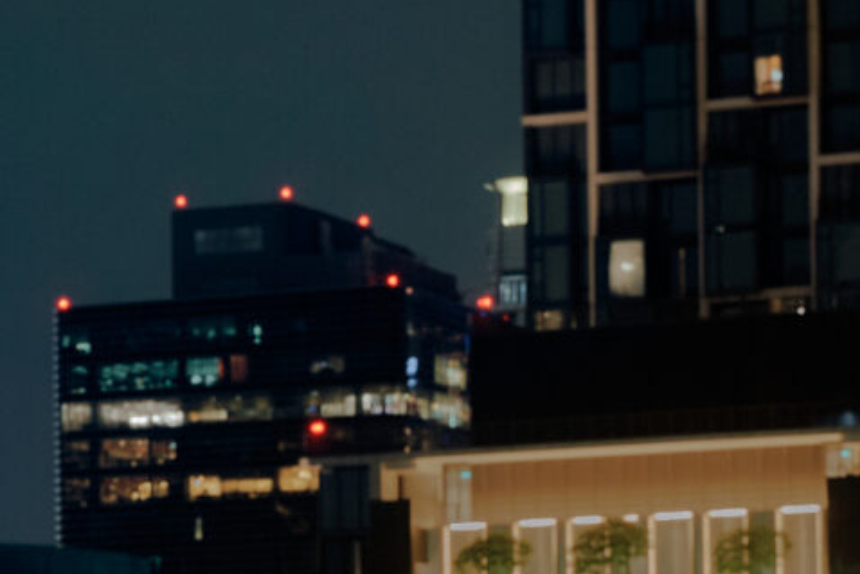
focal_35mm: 209
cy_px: 1000
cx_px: 0
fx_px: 4994
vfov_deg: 6.4
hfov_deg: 9.8
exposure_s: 1/2
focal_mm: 39
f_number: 4.5
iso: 200
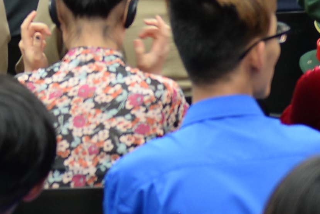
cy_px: -206
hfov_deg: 7.0
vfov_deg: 4.7
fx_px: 2587
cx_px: -87
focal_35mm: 291
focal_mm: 40
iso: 400
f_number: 3.2
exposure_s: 1/40
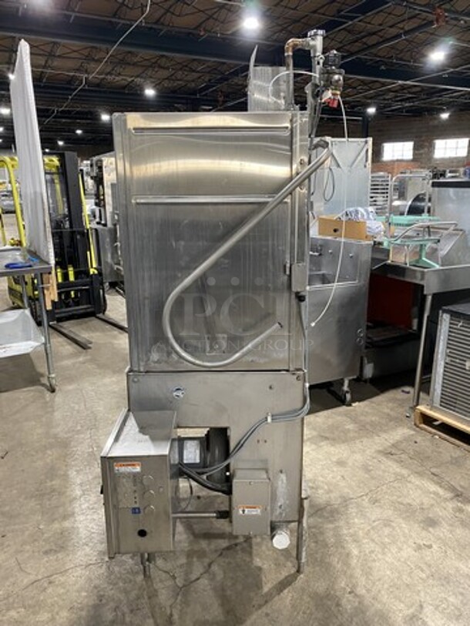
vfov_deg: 67.3
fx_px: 471
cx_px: 235
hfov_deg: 53.1
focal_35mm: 26
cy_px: 313
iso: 320
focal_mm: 4.25
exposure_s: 1/60
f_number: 1.8
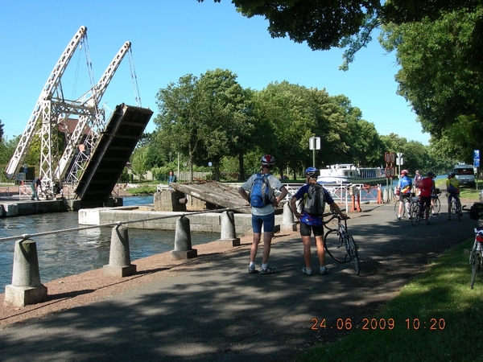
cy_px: 181
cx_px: 242
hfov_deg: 49.0
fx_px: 530
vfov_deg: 37.7
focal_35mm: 38
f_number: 4.8
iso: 50
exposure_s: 1/278
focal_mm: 7.8
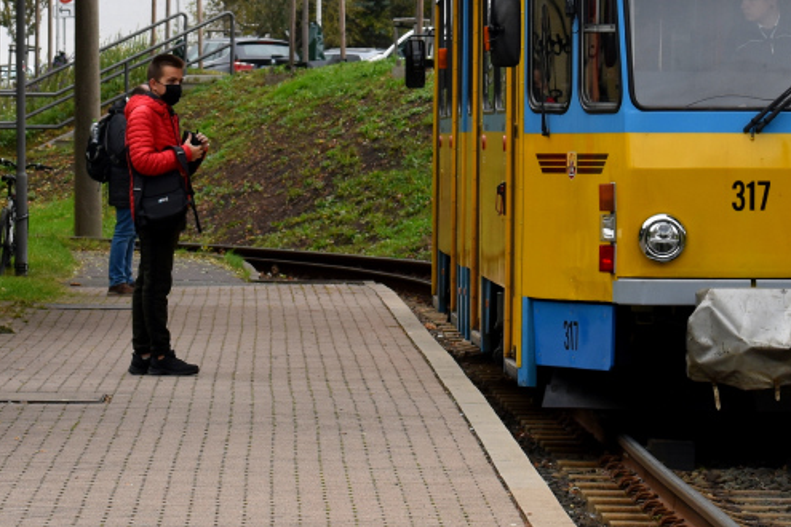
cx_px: 302
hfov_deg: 7.5
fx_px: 6064
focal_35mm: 276
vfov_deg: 5.0
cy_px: -100
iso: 200
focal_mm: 70
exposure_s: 1/125
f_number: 8
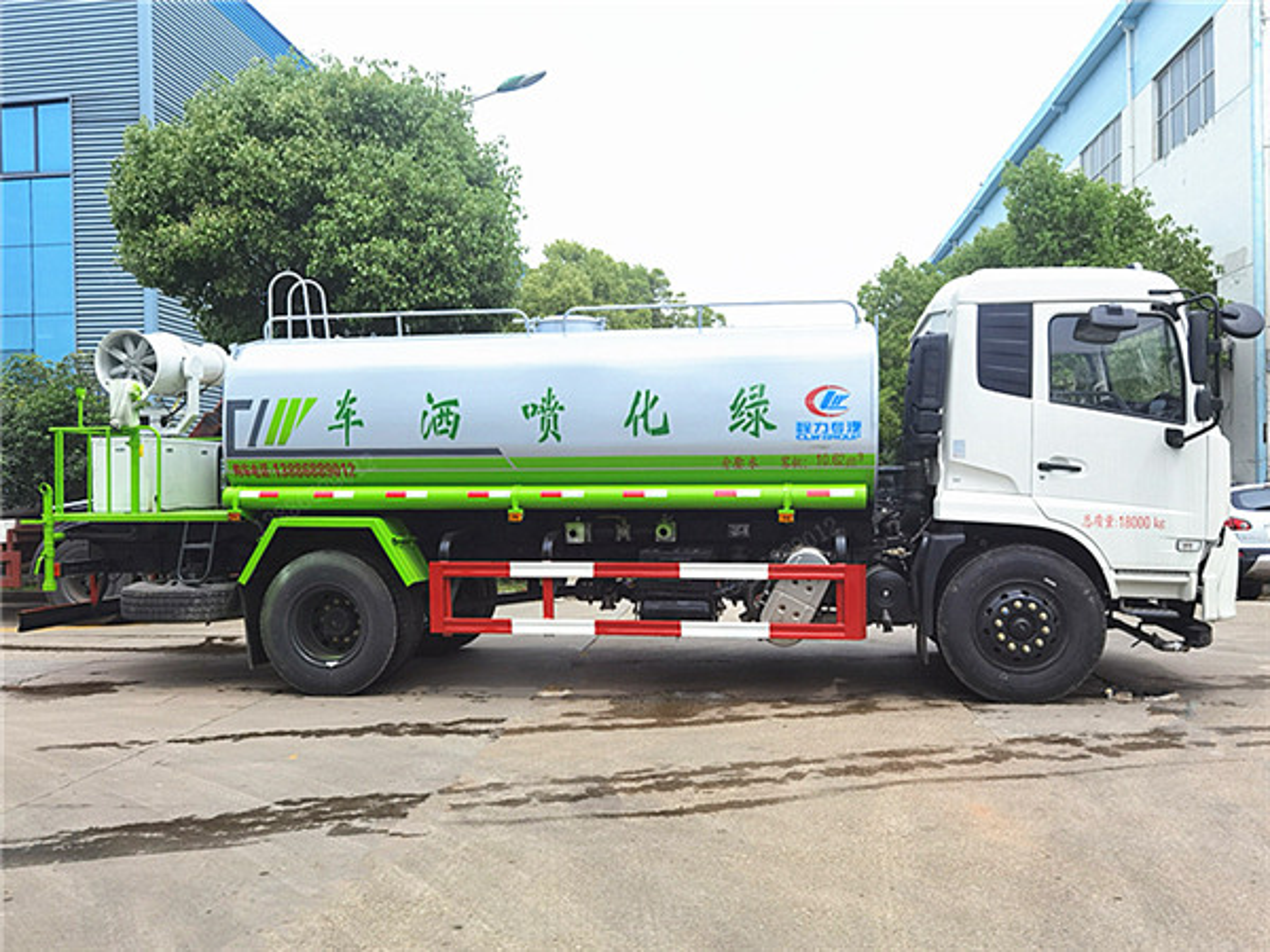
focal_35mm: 27
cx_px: 635
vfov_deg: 51.4
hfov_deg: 65.3
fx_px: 991
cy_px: 476
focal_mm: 6.71
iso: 50
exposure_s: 1/3876
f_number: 1.9
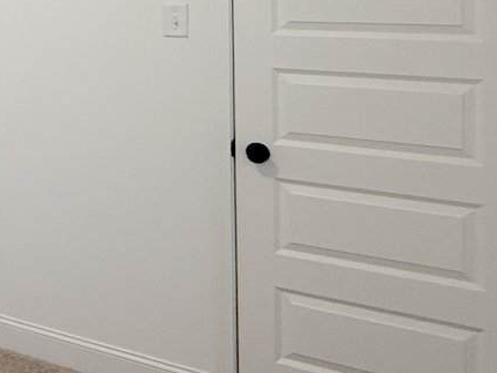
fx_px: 746
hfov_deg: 26.7
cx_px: -243
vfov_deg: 26.1
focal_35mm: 52
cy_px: -25
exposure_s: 1/120
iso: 250
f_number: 2.2
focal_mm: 2.22
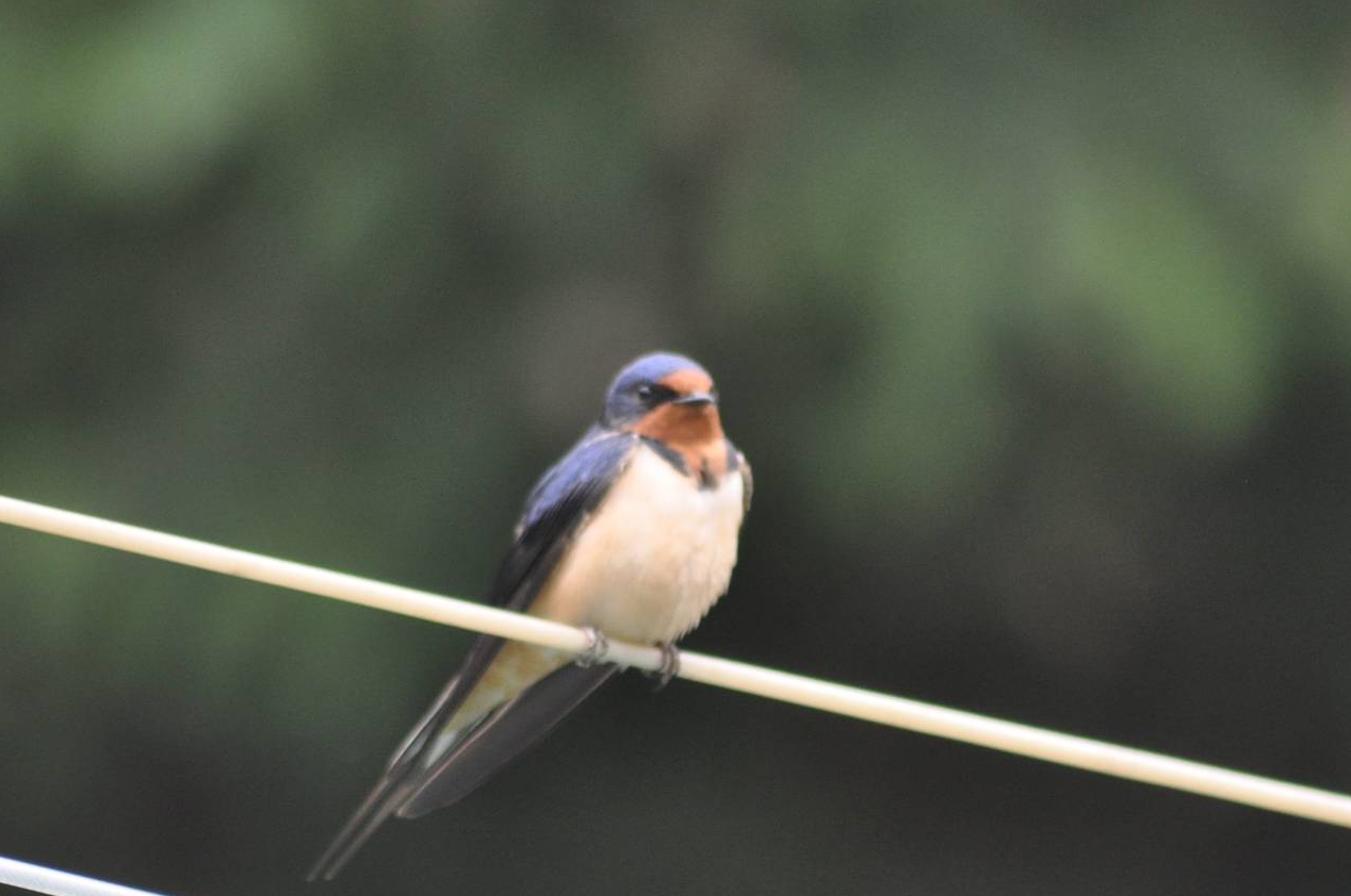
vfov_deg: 2.4
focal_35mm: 568
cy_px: 565
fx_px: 21288
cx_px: 646
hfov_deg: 3.6
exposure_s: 1/500
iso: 800
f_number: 5.6
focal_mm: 300
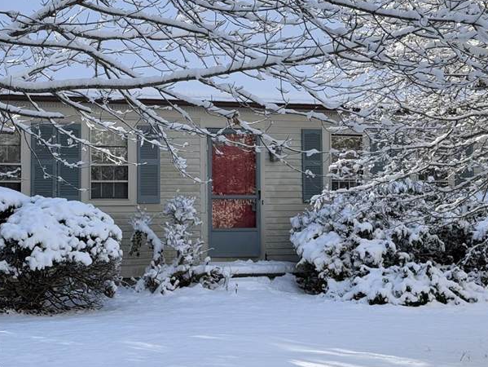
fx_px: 1157
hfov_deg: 23.8
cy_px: 121
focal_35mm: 82
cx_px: 187
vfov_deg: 18.0
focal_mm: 6.76
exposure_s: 1/1931
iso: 64
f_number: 1.78
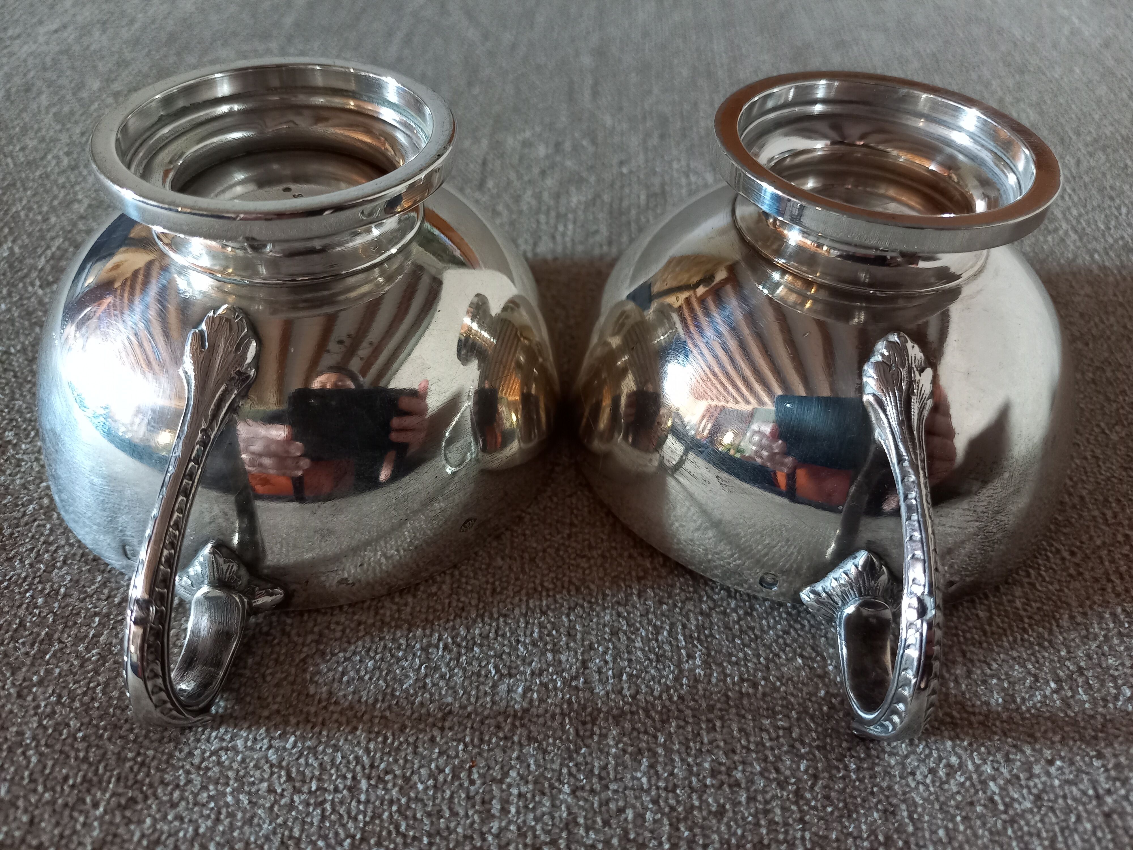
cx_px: 566
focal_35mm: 25
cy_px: 425
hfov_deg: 69.4
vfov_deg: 54.9
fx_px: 818
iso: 400
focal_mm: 4.65
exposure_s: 1/25
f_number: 1.8
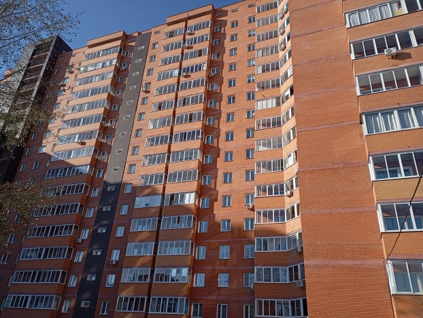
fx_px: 343
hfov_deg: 63.4
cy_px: 159
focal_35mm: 28
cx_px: 212
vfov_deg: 49.8
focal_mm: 4.27
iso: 103
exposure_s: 1/704
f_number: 1.8
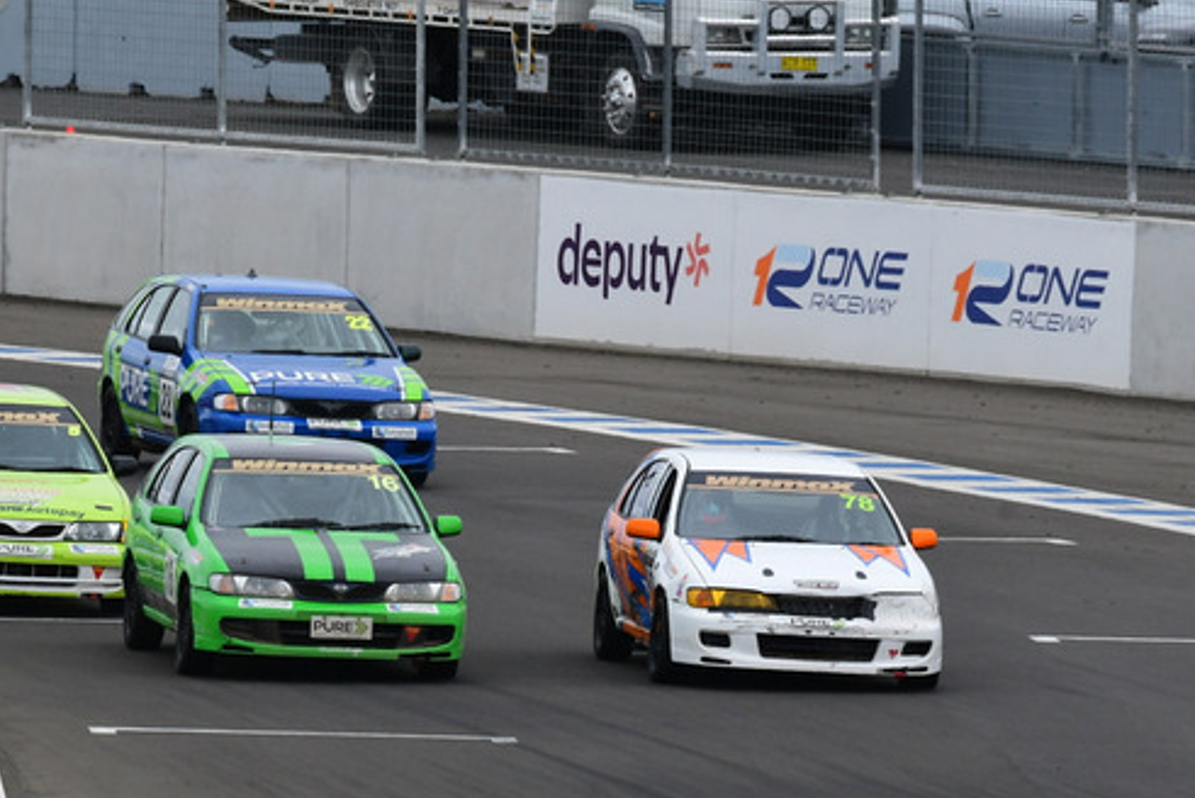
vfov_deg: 1.4
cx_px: 501
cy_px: 547
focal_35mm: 977
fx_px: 32449
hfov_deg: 2.1
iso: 500
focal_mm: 400
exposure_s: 1/640
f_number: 11
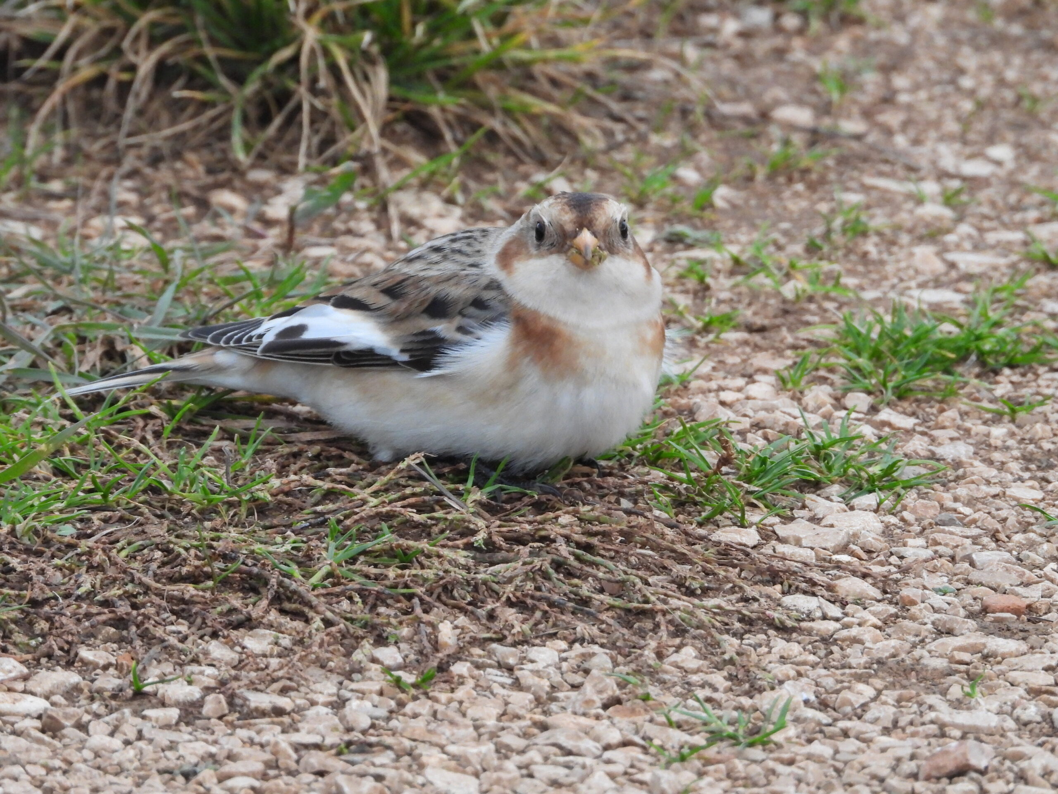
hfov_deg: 2.0
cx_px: 529
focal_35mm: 1000
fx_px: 30564
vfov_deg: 1.5
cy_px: 397
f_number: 5.6
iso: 800
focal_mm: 180
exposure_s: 1/100
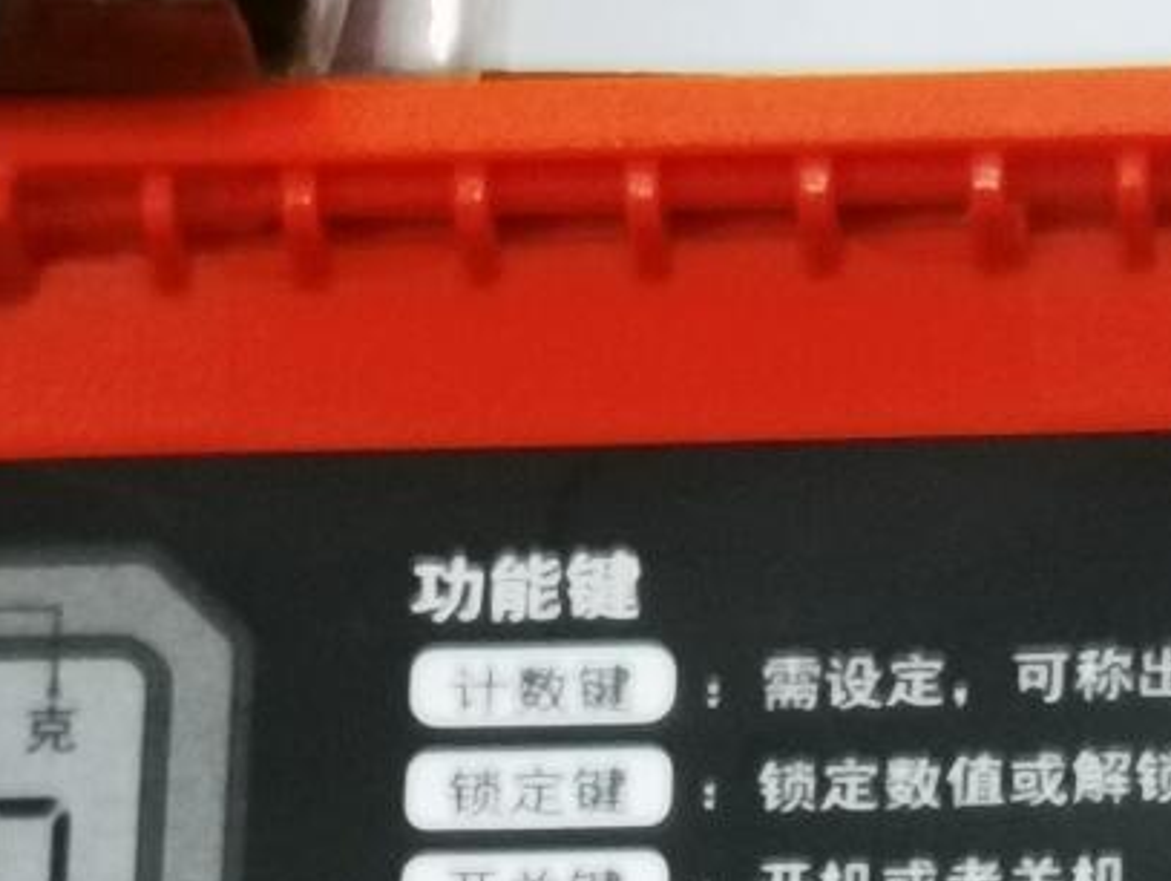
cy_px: 2496
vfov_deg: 4.8
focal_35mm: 296
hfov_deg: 6.7
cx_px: 762
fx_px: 10022
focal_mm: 6.67
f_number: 1.9
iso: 160
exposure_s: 1/100
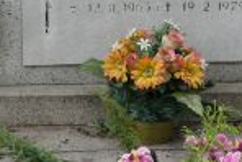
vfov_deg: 8.6
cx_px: 170
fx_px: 1056
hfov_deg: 13.0
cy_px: 229
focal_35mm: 157
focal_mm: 7.4
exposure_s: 1/125
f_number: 2.8
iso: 100
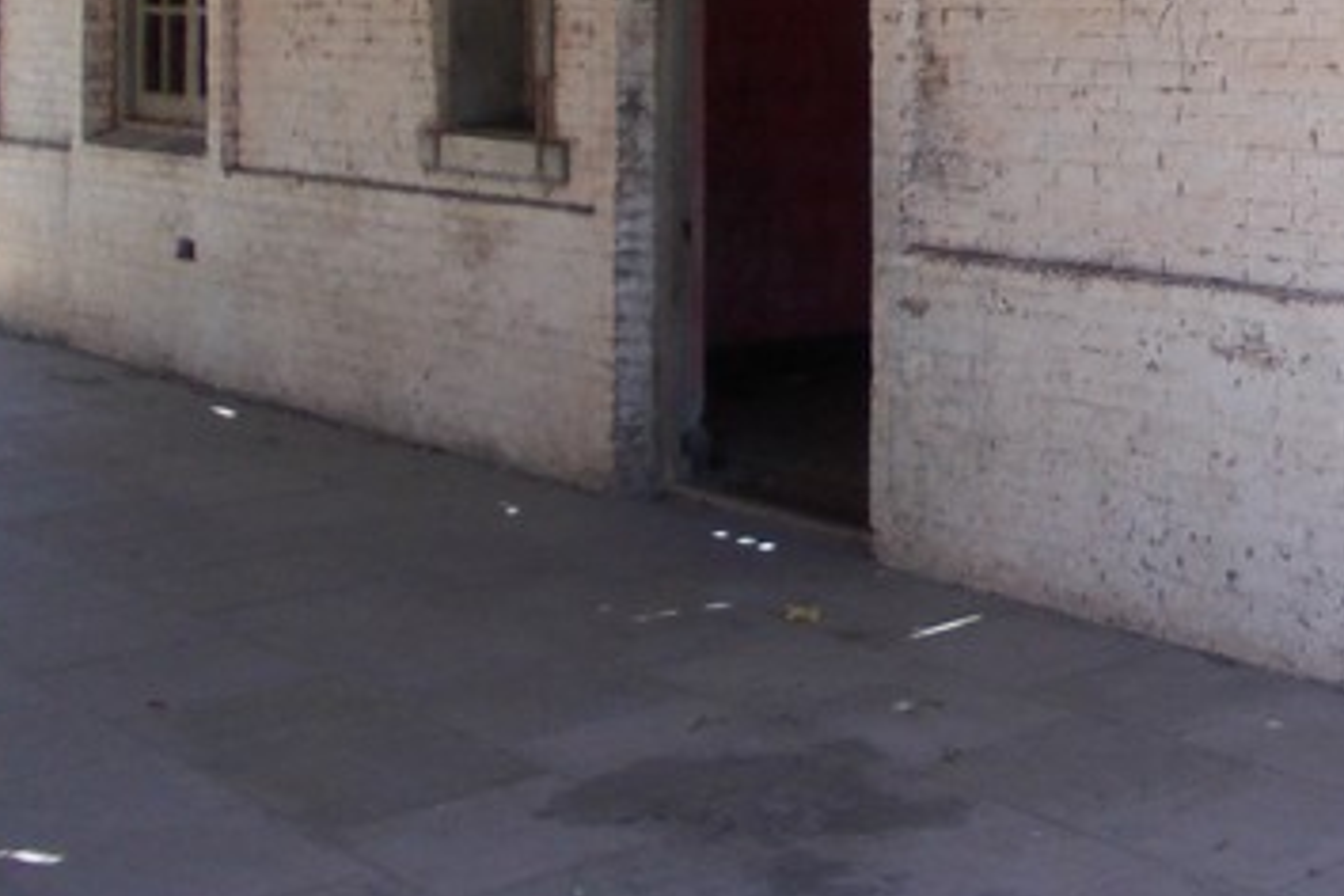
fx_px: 2352
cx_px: 1279
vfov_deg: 20.8
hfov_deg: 30.1
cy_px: -19
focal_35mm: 63
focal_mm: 4
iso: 80
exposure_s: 1/250
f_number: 2.7
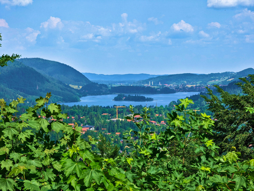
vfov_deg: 14.0
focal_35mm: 106
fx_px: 779
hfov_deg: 18.5
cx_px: 127
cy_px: 96
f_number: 3.5
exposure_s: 1/309
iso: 34
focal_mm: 19
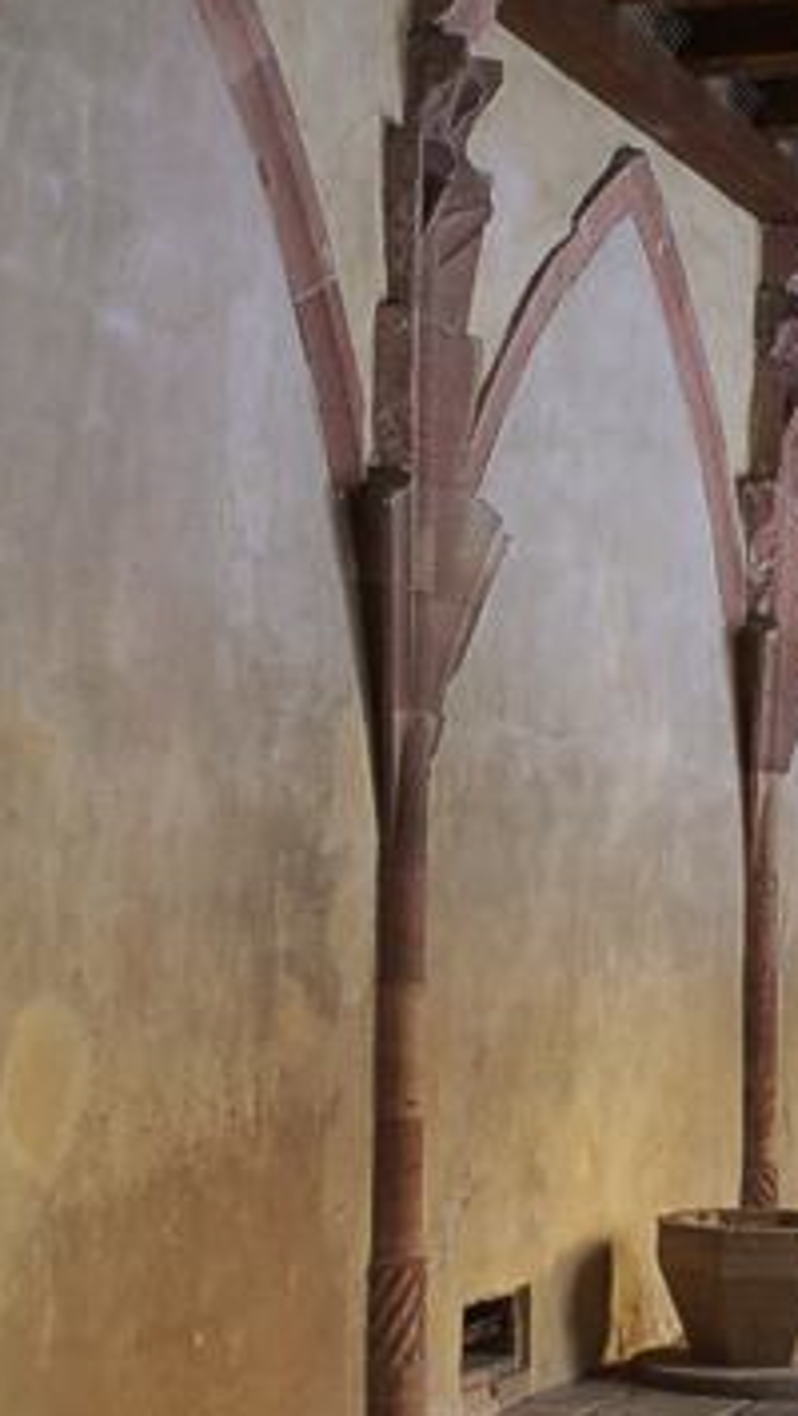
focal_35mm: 72
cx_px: 606
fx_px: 2705
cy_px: 762
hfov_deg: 16.7
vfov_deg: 29.3
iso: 800
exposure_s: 1/50
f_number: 3.5
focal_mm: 28
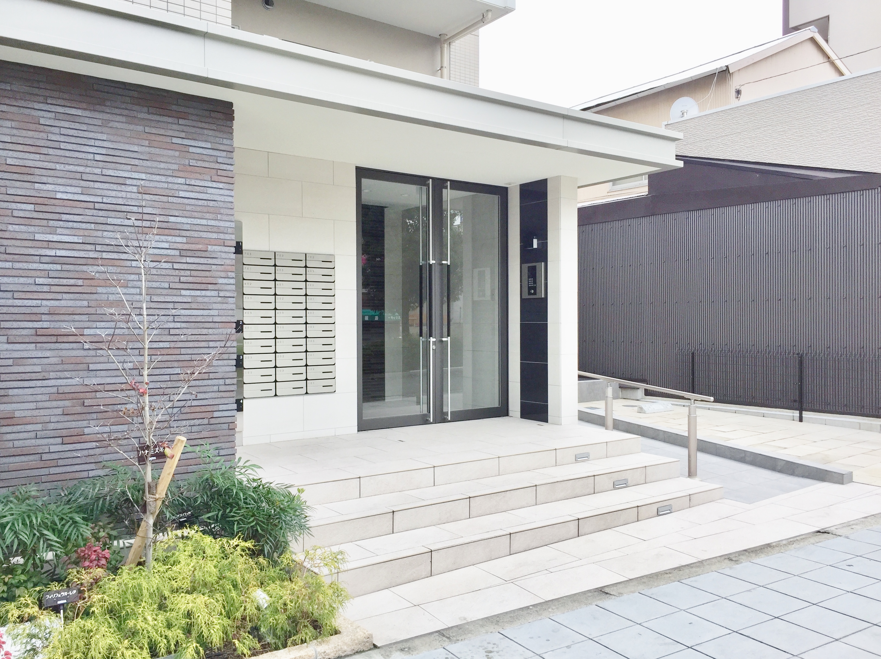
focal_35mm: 29
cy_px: 330
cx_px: 440
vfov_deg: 48.1
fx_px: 737
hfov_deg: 61.7
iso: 32
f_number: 2.2
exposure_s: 1/194
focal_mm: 4.15
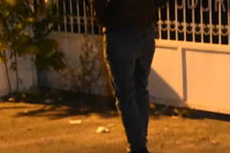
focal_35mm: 192
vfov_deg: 6.9
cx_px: 404
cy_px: 319
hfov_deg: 10.2
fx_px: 1227
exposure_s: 1/40
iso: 10000
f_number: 3.8
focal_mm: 24
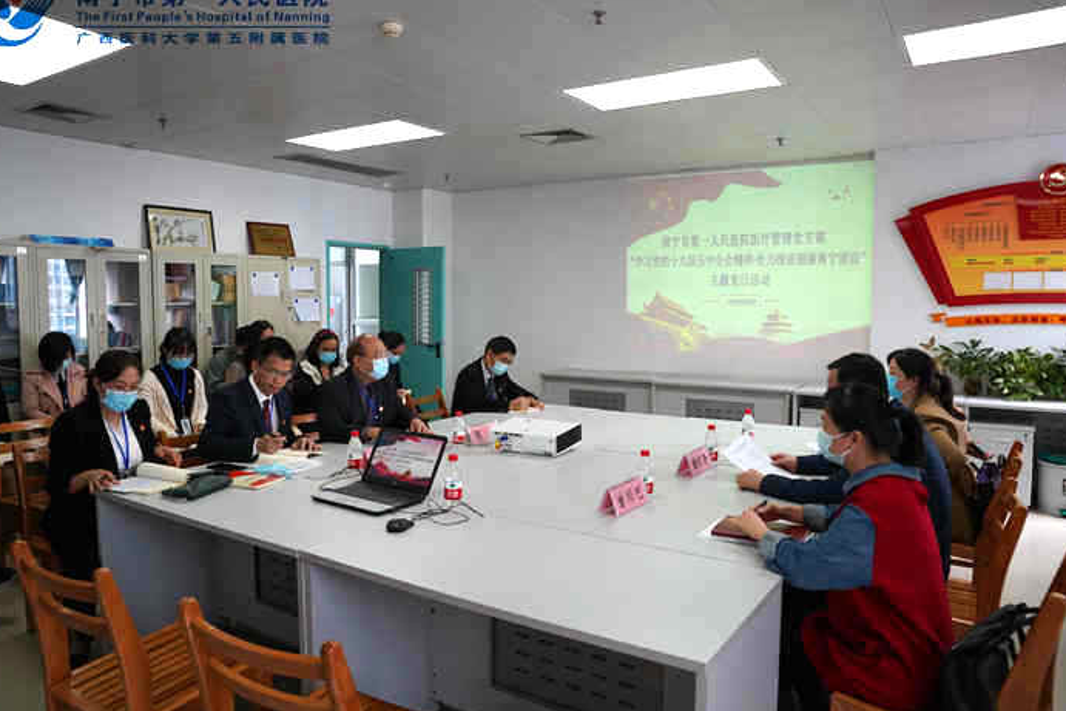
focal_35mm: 25
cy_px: 345
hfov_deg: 71.5
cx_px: 520
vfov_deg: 51.3
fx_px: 740
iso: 2000
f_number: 5
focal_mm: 24
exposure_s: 1/125
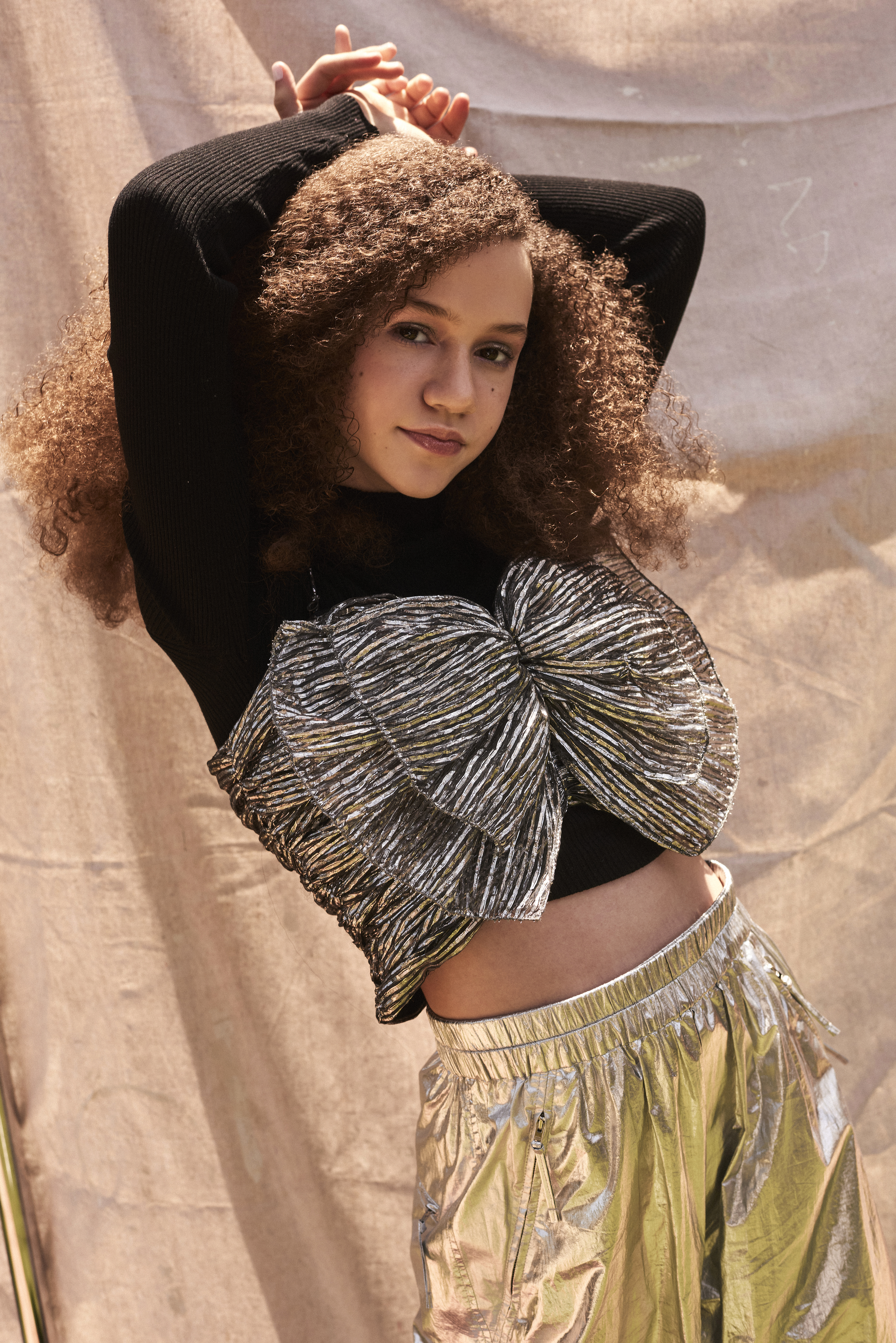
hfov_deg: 27.0
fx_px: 1865
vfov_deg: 39.6
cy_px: 672
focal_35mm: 50
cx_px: 448
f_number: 5.6
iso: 400
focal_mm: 50
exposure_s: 1/640
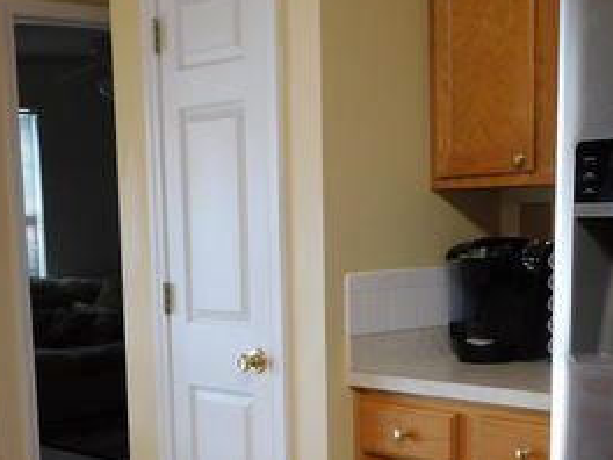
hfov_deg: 28.5
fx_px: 1204
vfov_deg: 21.1
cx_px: 267
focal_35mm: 68
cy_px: 418
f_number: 3.2
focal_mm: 4.9
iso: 200
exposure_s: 1/30
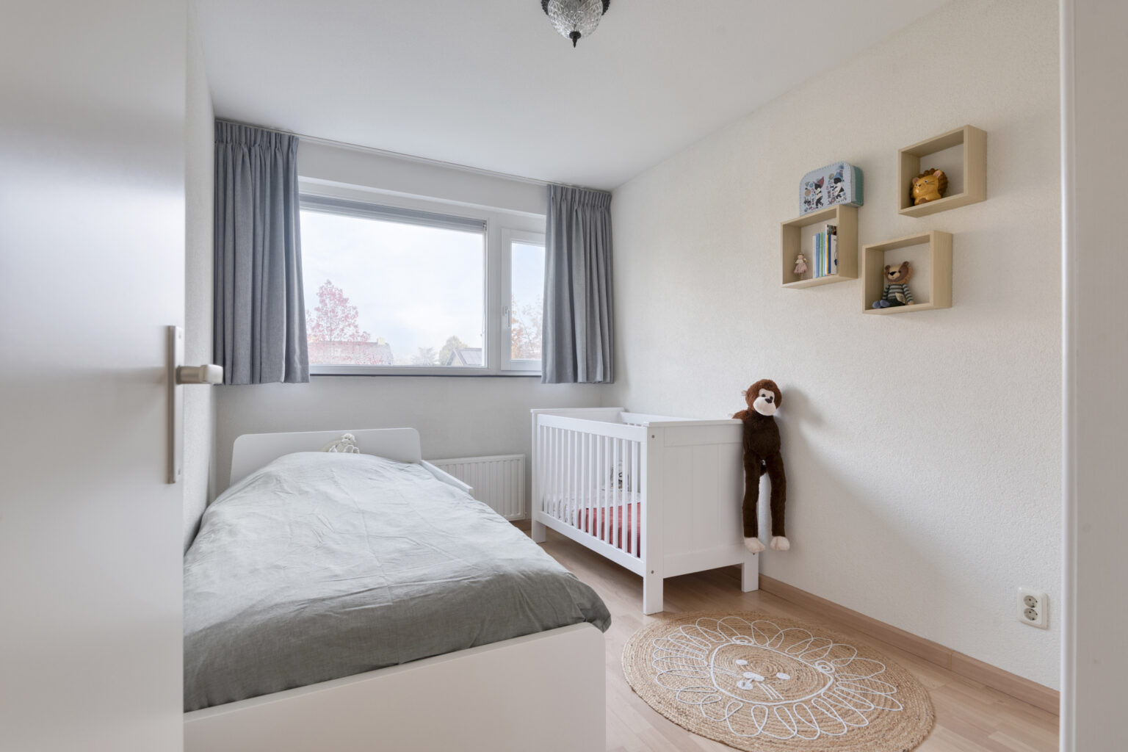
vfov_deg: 67.4
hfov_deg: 90.0
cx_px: 564
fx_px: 564
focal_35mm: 18
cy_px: 376
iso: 200
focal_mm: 18
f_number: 8
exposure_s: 1/10
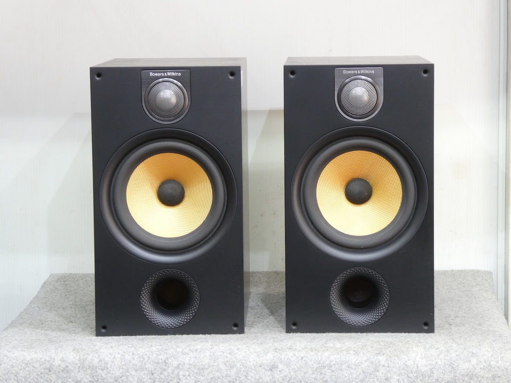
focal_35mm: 106
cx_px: 256
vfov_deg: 14.0
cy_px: 192
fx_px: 1565
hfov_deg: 18.5
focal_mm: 19
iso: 200
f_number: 5.1
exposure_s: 1/5
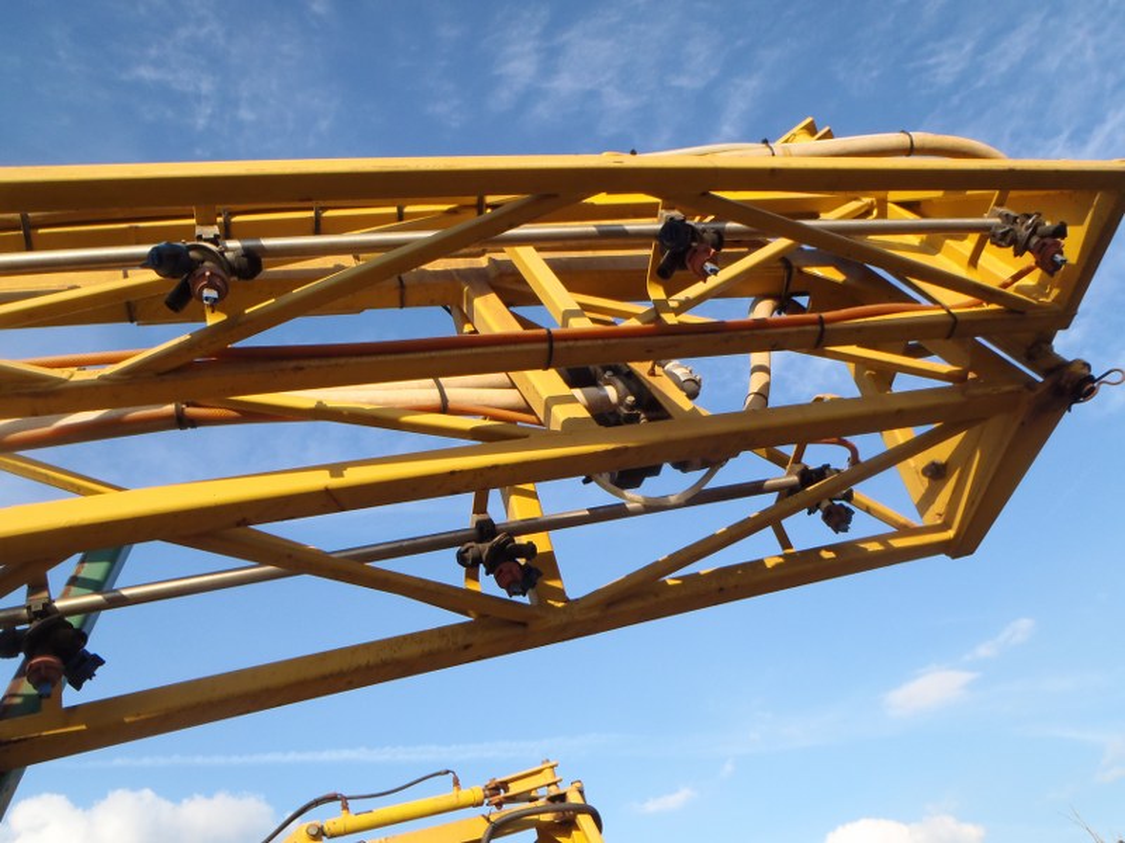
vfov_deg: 49.7
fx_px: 910
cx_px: 562
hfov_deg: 63.4
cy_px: 422
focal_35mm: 28
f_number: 4.5
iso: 80
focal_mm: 5
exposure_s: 1/320
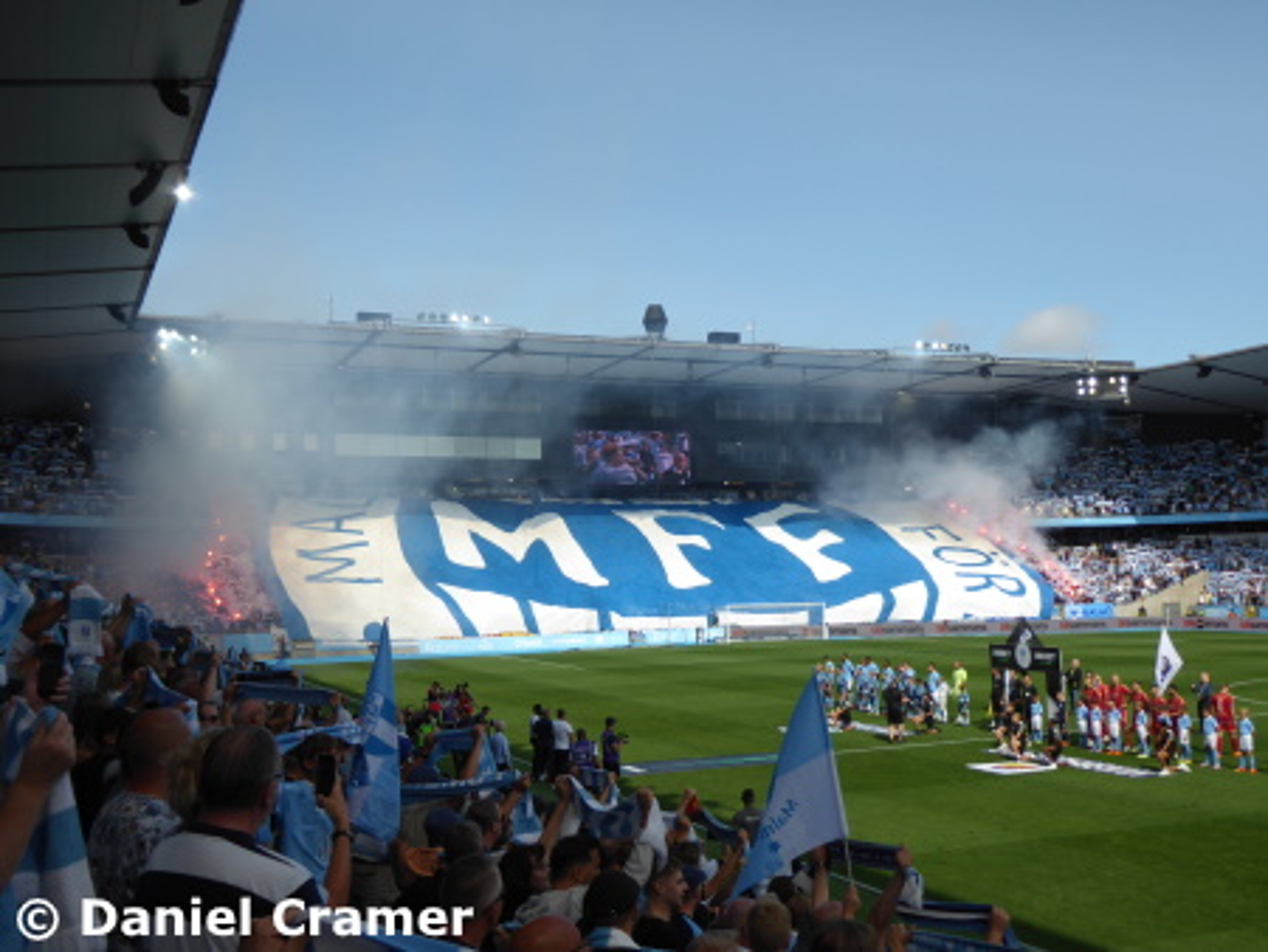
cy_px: 476
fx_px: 1356
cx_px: 634
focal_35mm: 37
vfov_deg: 38.7
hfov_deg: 50.1
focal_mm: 6.7
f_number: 3.7
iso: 80
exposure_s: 1/800
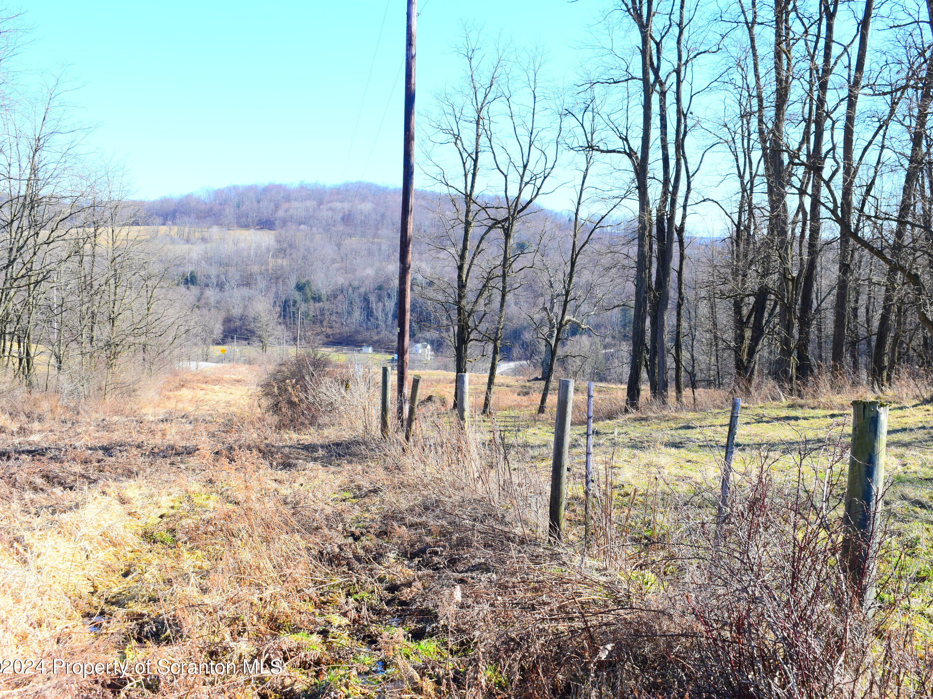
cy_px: 343
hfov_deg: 43.8
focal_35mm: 43
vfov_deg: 33.6
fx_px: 1159
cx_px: 520
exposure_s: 1/250
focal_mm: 26
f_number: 8
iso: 200
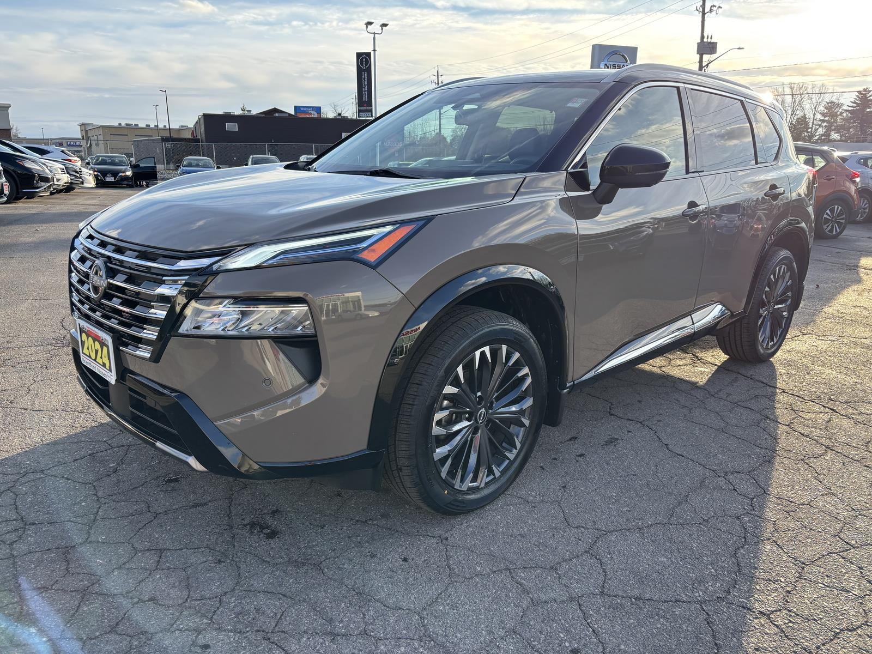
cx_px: 436
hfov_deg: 67.3
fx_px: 655
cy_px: 327
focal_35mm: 26
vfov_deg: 53.1
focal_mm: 5.96
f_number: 1.6
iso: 50
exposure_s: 1/758
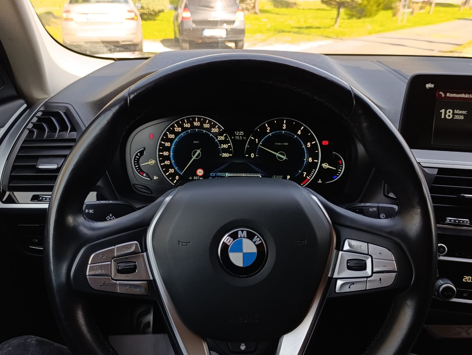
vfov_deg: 46.9
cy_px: 178
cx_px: 236
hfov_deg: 59.9
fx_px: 410
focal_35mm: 30
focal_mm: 6.14
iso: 80
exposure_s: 1/100
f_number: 1.6
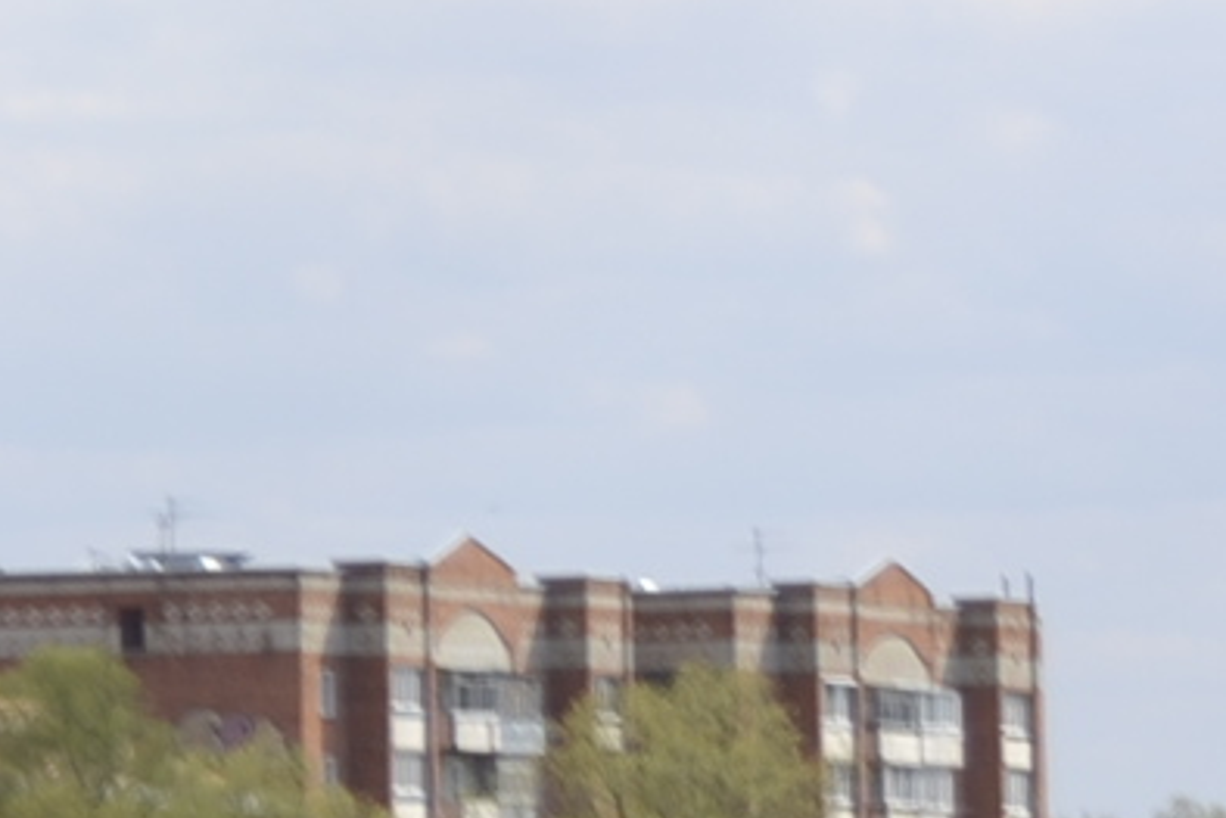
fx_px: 16417
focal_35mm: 482
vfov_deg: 2.8
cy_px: 1807
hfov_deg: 4.1
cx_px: 3582
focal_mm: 55
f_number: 8
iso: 100
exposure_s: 1/250
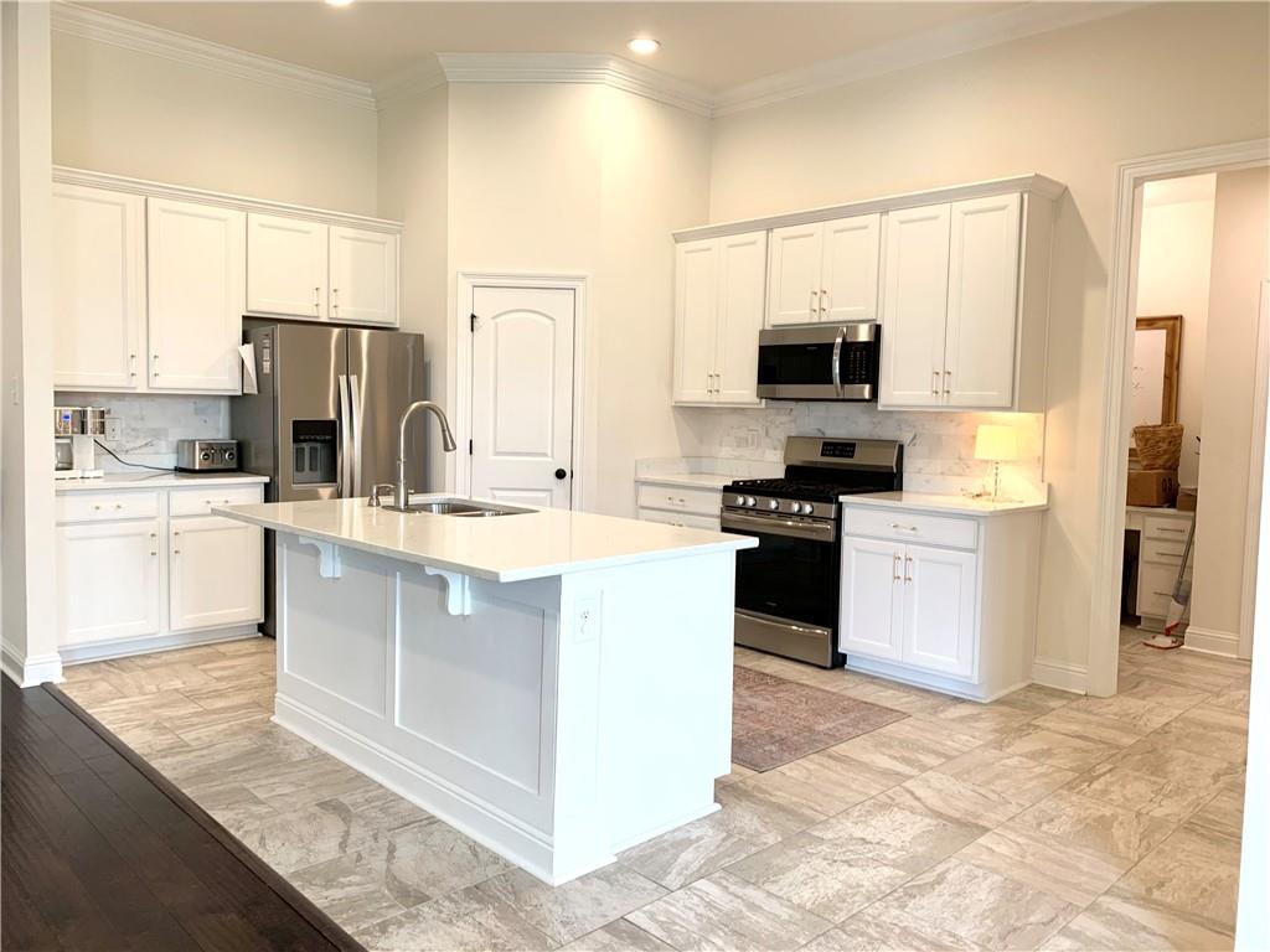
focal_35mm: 26
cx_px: 635
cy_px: 476
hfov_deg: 67.3
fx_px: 954
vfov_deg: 53.1
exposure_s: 1/60
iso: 64
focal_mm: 4.25
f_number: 1.8
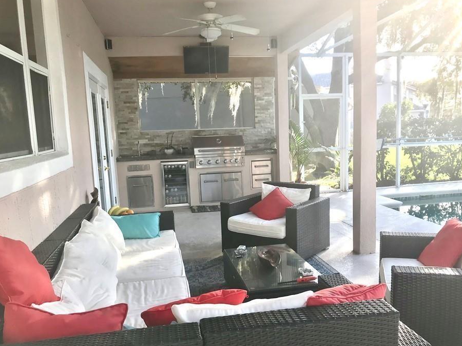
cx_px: 255
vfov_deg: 44.1
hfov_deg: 56.7
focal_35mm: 32
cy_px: 192
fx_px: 427
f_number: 1.8
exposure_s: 1/176
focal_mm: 3.99
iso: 20
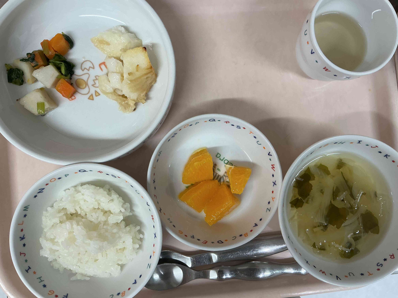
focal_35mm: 29
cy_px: 149
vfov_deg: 48.2
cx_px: 199
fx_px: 333
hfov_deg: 61.7
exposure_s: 1/120
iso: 64
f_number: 1.8
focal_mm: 3
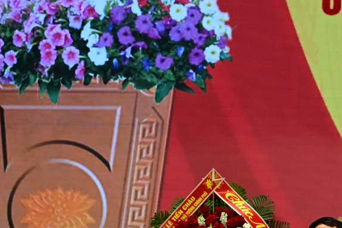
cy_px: 205
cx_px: 614
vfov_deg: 6.1
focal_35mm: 226
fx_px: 2148
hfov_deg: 8.7
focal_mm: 43
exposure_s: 1/160
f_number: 4
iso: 640
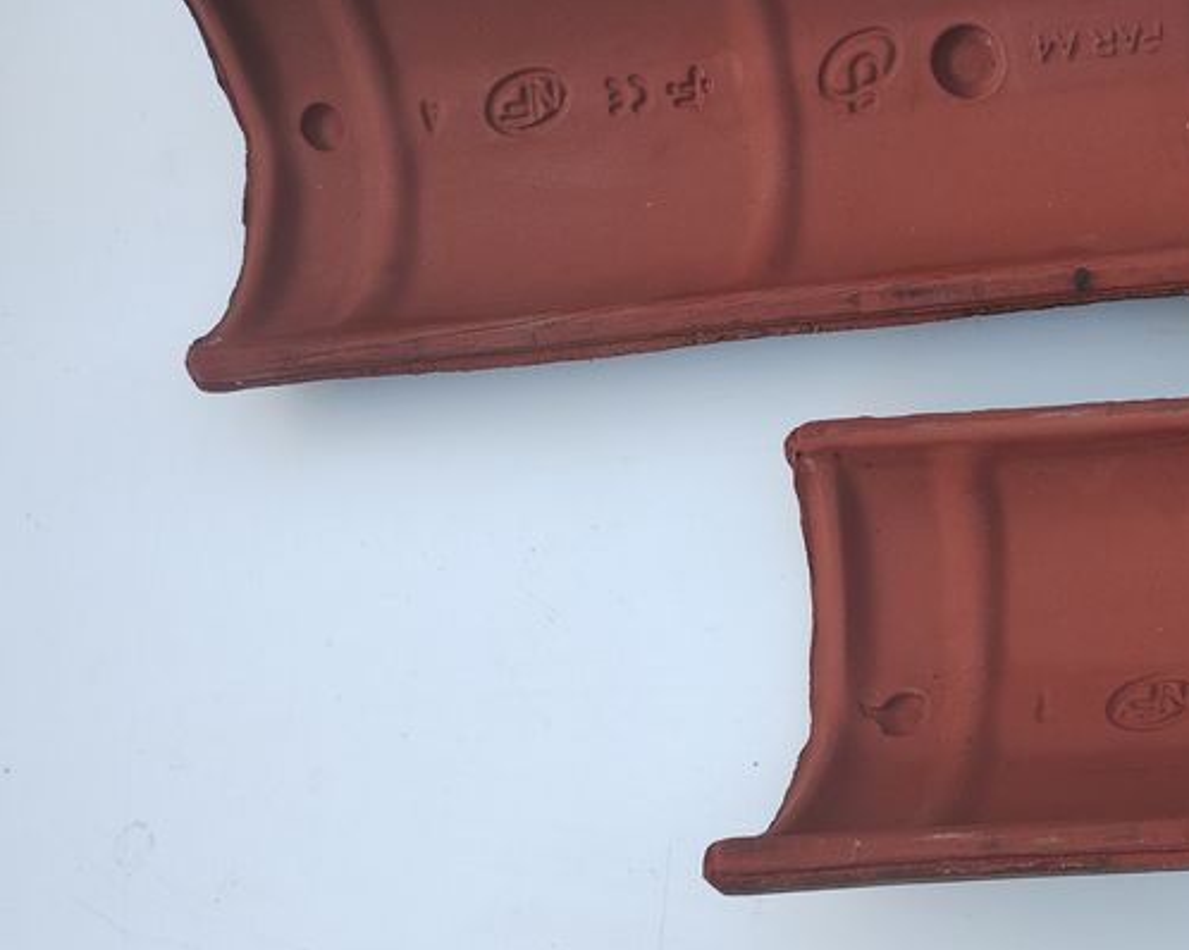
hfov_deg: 31.6
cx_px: 1191
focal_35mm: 55
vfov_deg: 27.6
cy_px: 553
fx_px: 1935
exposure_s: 1/118
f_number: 1.8
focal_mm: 4.27
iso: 106
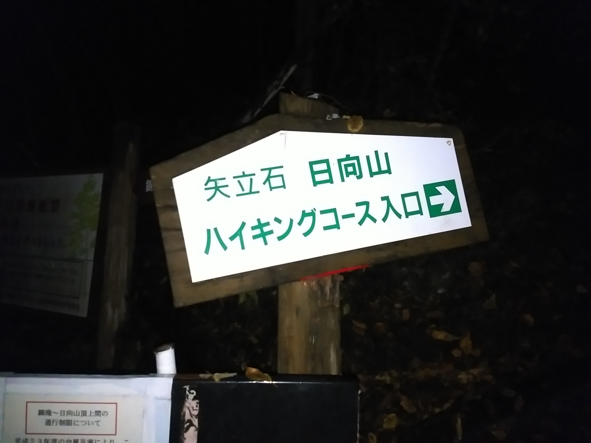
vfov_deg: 53.1
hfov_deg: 67.3
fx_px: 444
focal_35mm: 26
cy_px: 222
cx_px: 296
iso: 1104
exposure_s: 1/60
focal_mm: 4.8
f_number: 2
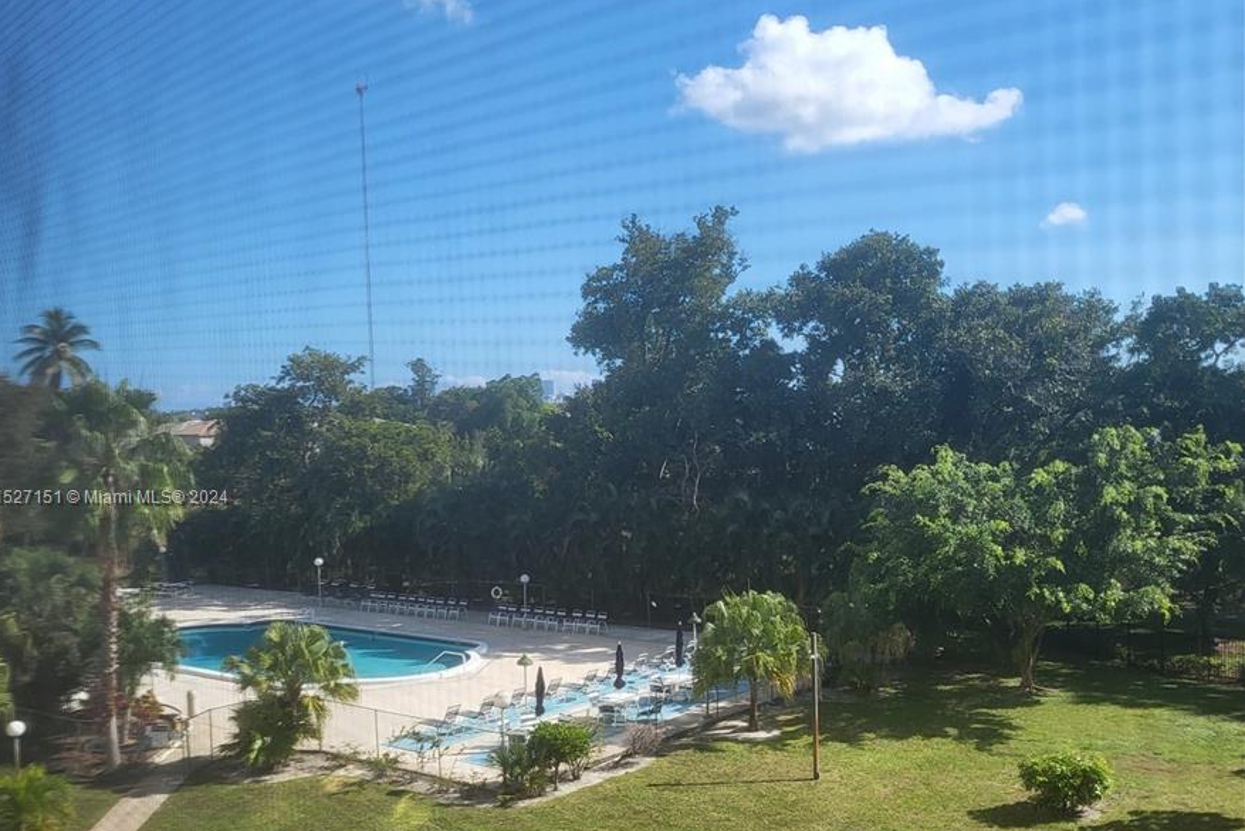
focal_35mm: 37
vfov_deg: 35.8
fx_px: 1280
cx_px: 608
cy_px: 499
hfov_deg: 51.9
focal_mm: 4.25
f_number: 1.8
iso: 50
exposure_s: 1/1770
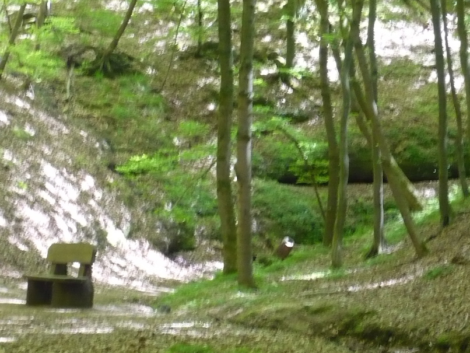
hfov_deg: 13.7
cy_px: 176
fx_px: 1956
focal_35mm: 144
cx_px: 235
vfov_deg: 10.3
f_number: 5
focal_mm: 17.4
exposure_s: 1/20
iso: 400
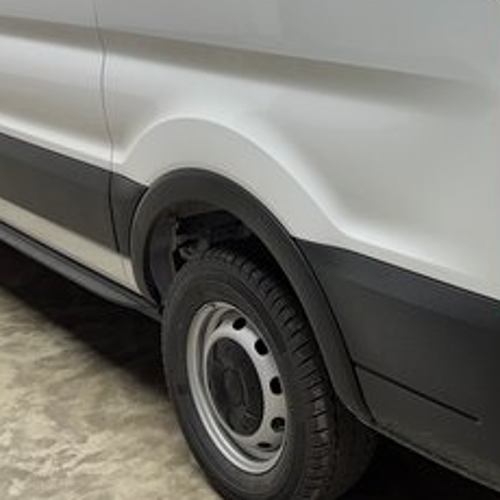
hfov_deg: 28.3
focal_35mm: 59
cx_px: 415
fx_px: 964
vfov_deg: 28.5
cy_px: 109
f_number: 1.78
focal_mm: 6.76
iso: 64
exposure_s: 1/182
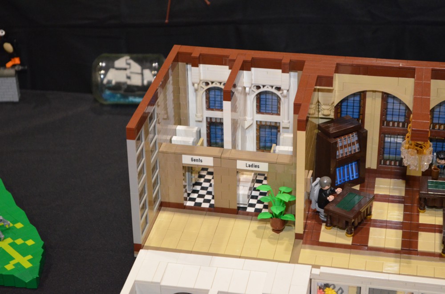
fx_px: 1018
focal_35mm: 82
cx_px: 222
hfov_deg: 24.7
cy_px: 147
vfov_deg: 16.5
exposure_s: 1/60
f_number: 5.6
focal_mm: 55
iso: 3200
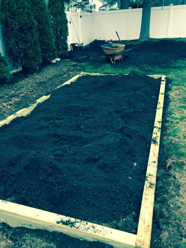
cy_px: 124
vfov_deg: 60.0
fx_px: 215
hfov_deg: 46.8
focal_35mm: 30
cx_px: 93
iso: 200
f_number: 2.2
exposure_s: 1/30
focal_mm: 4.12
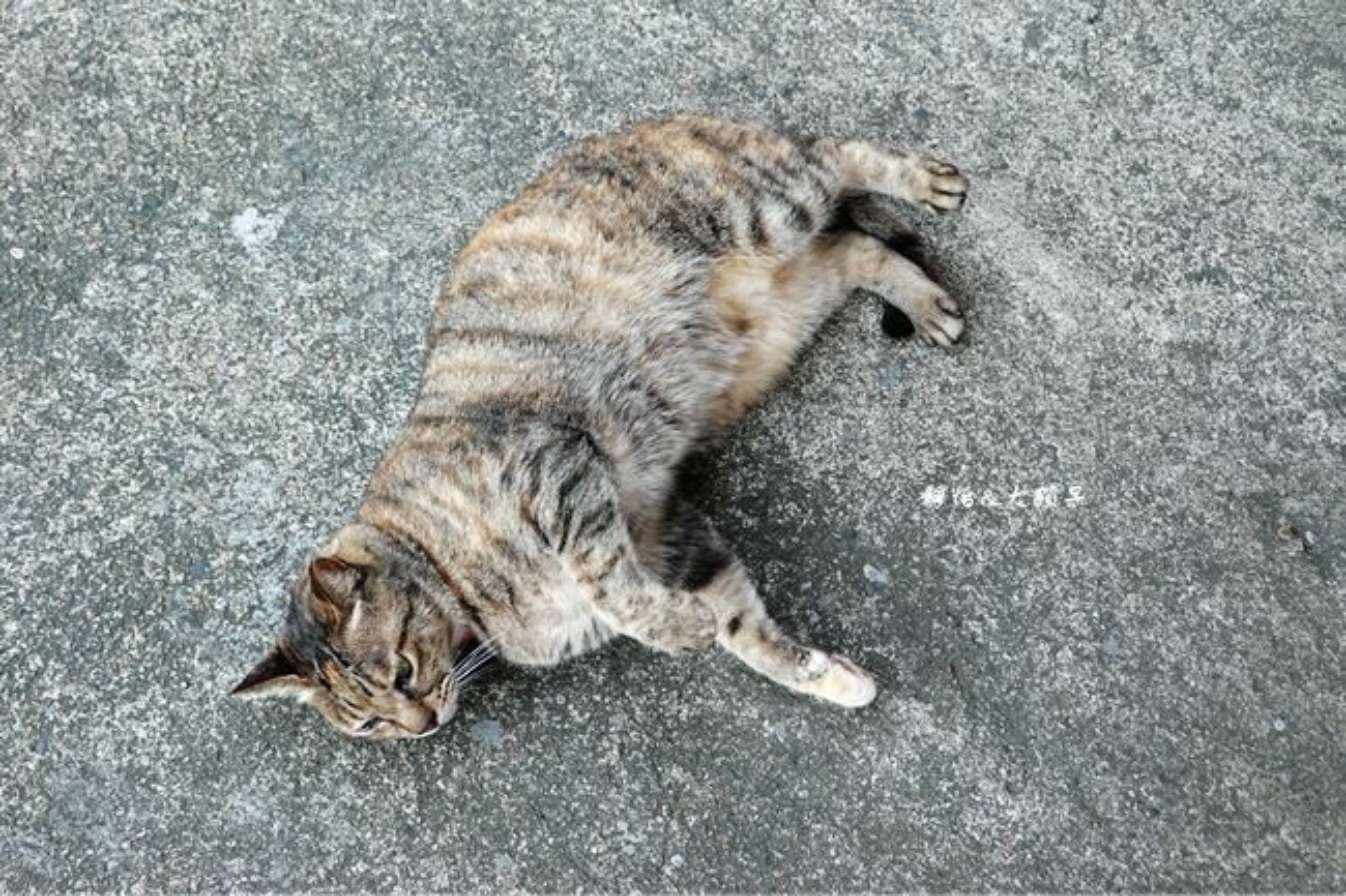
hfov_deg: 42.8
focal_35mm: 46
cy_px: 448
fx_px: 1719
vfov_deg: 29.2
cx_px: 673
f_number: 4
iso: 125
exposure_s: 1/80
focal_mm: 16.86
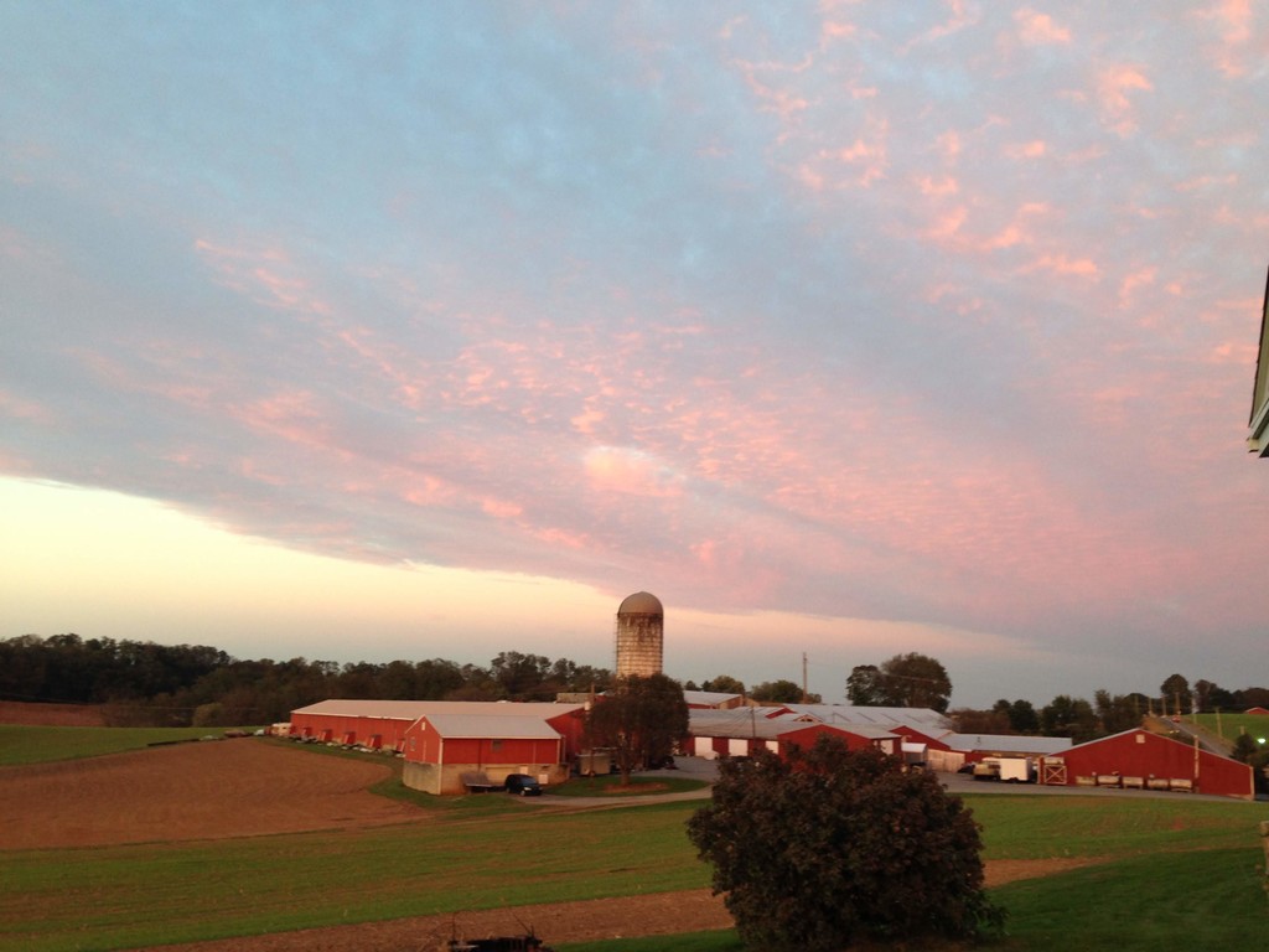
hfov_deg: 55.4
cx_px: 634
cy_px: 476
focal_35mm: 33
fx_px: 1210
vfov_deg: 42.9
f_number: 2.4
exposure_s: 1/20
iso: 50
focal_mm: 4.12
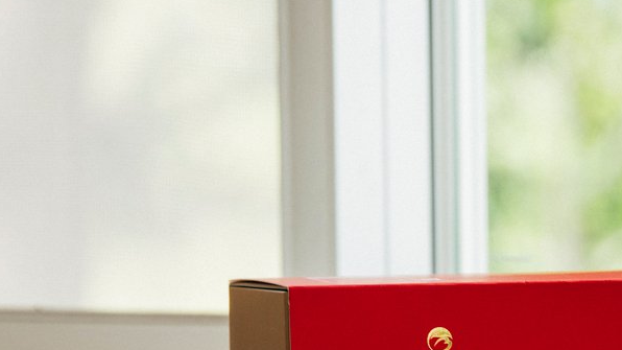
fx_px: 5789
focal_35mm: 351
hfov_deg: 6.1
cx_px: 554
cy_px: 411
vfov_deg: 3.5
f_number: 5.6
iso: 250
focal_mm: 111
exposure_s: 1/160
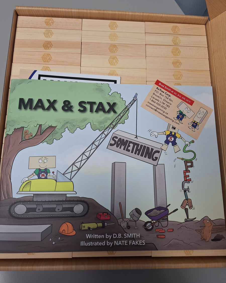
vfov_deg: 70.3
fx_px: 201
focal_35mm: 24
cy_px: 139
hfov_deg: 58.8
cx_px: 113
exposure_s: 1/40
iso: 50
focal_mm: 5.54
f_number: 1.8
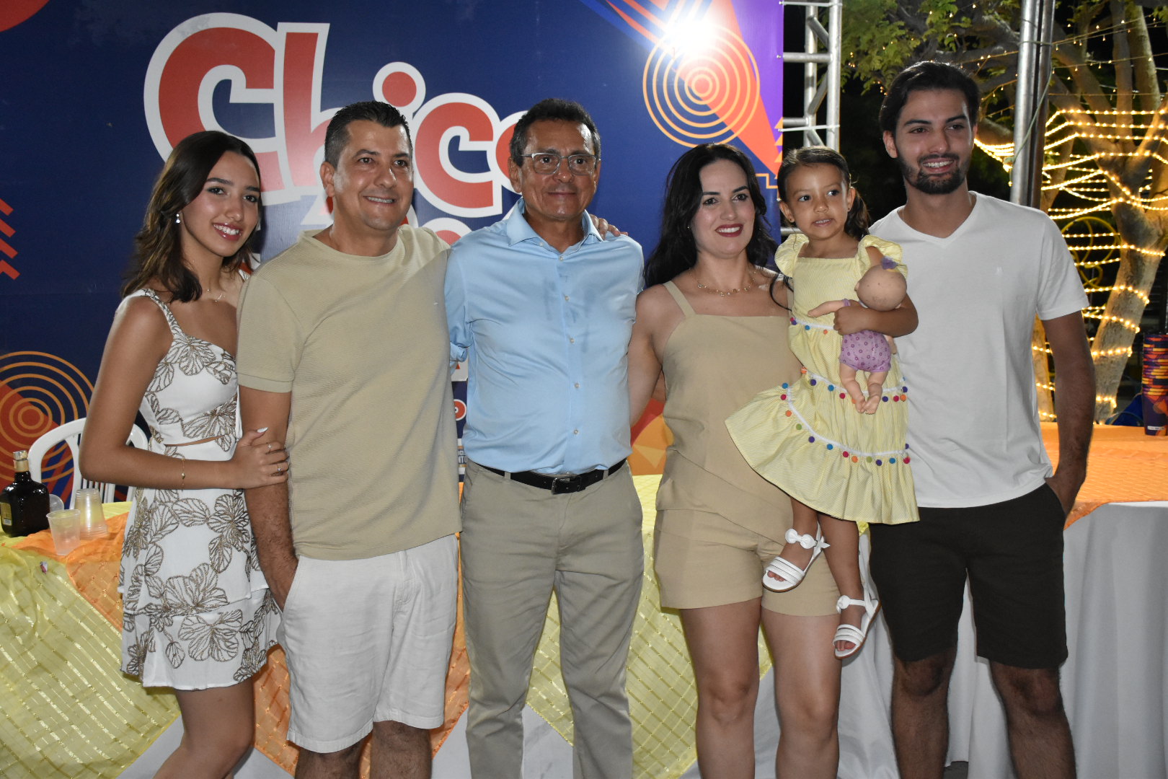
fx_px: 1168
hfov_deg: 53.1
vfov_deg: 36.9
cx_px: 584
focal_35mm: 36
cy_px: 390
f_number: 4
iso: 3200
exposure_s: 1/100
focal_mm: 24
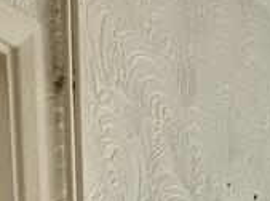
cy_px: 566
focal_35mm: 85
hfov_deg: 23.1
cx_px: 126
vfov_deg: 11.7
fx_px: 662
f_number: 2.2
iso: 320
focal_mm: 2.22
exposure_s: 1/99
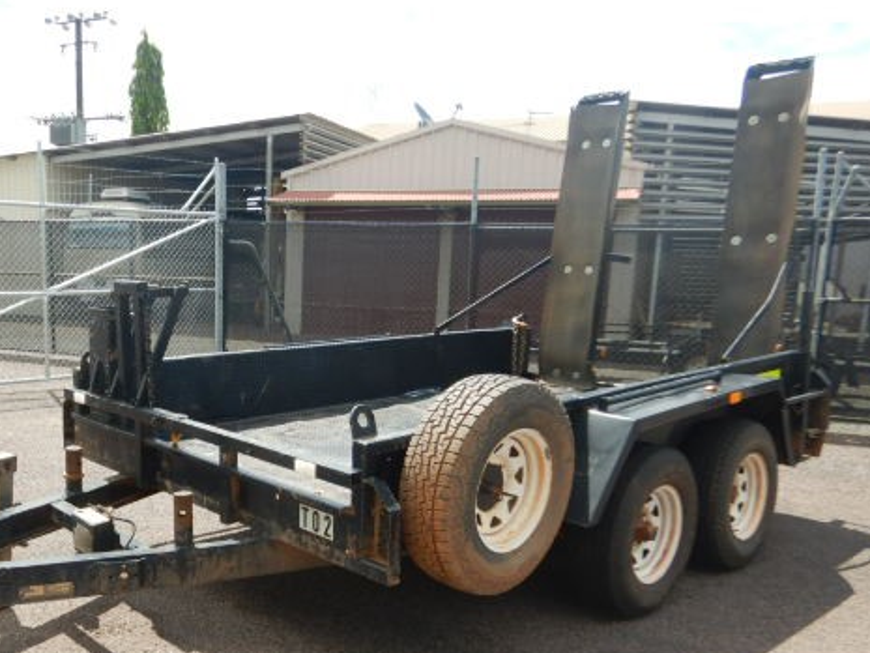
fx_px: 830
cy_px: 412
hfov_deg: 54.1
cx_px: 284
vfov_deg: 42.6
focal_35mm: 33
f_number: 2.8
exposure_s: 1/1000
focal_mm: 4.3
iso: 125
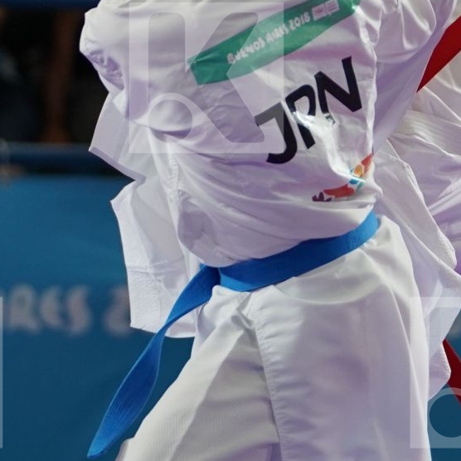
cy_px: 78
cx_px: 488
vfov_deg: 3.0
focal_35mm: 586
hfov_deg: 3.0
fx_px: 8829
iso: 800
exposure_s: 1/1000
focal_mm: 142
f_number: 2.8
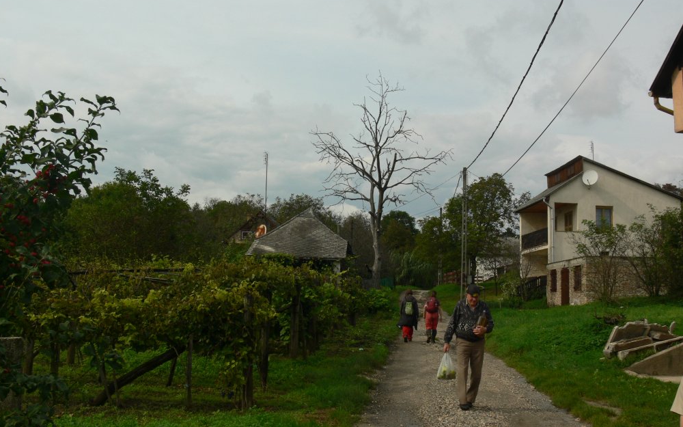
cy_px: 209
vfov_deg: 33.6
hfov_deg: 51.5
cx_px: 345
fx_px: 707
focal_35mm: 38
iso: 80
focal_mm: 7.4
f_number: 5.6
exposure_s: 1/400
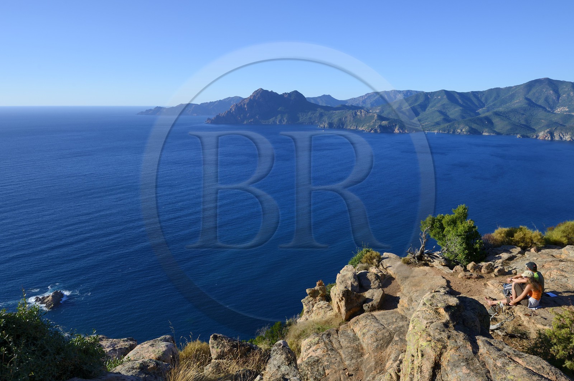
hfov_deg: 73.8
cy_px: 190
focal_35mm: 24
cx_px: 287
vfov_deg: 53.1
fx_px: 382
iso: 100
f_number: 8
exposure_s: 1/250
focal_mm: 24
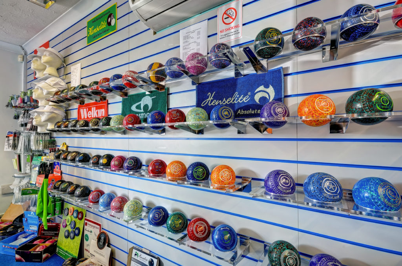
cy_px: 133
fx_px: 184
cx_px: 201
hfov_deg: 95.1
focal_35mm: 16
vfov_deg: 71.8
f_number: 14
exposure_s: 1
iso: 100
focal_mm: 11
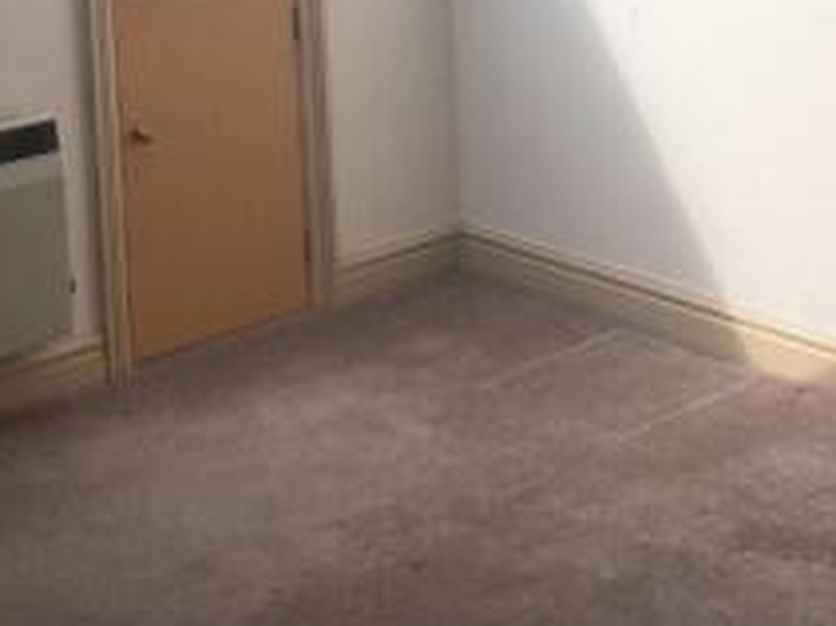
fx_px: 1931
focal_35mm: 80
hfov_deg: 24.3
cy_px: -109
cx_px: 537
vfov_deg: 17.6
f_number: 2.2
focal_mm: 4.15
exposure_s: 1/659
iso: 32
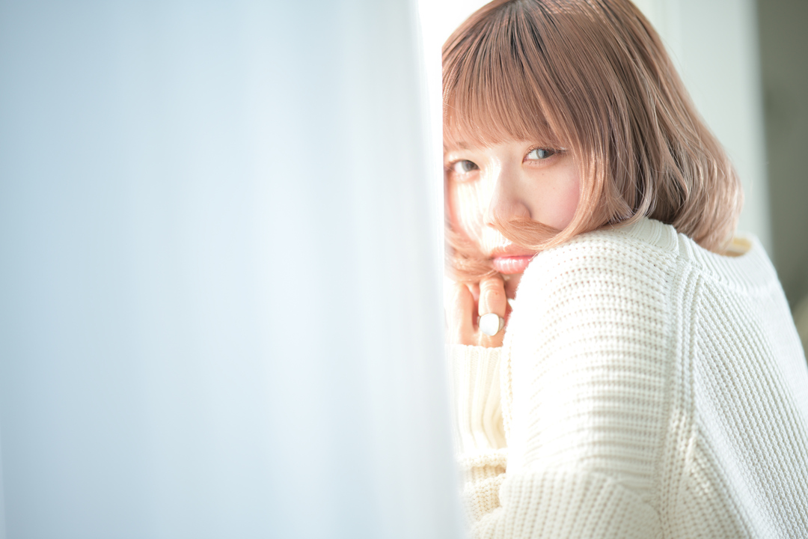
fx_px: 2244
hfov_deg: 20.4
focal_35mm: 100
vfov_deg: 13.7
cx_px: 404
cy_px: 270
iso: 64
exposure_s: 1/250
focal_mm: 100
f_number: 1.4
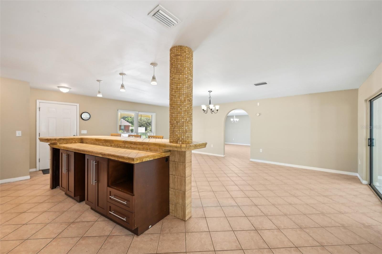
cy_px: 127
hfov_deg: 104.3
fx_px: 148
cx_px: 191
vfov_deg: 81.1
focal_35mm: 14
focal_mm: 14
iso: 400
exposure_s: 1/13
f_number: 8
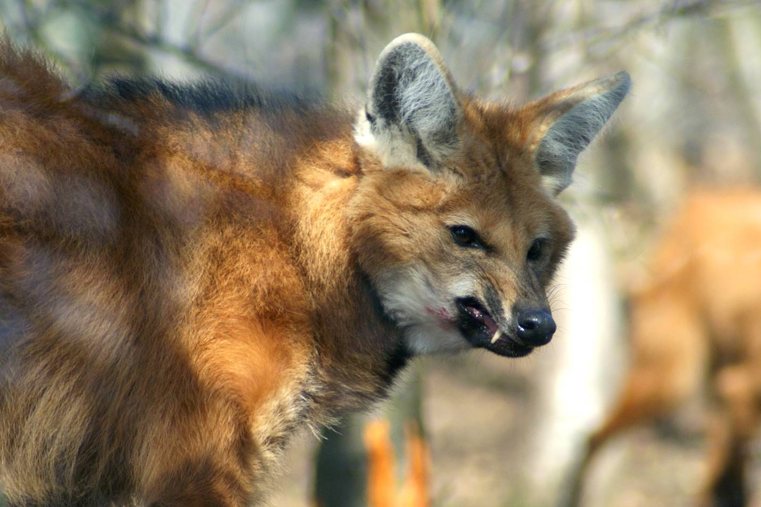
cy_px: 269
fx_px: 10630
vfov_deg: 2.7
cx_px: 336
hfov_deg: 4.1
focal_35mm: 503
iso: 250
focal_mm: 300
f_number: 5.6
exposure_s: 1/500
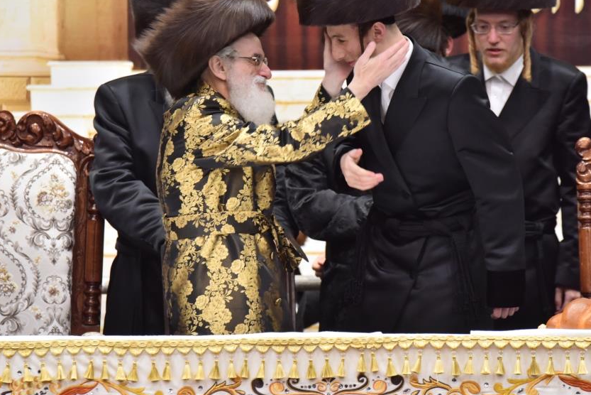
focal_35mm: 516
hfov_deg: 4.0
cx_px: 287
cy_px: 171
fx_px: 8473
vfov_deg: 2.7
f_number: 6
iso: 2000
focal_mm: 420
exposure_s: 1/200
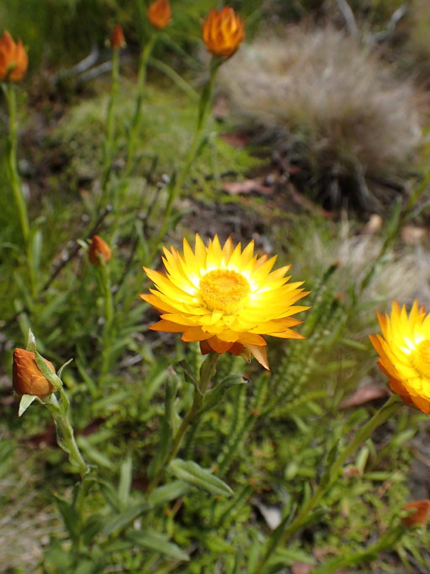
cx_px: 215
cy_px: 287
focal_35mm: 30
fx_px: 497
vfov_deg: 60.0
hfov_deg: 46.8
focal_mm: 5.5
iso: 100
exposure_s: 1/640
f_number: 3.2
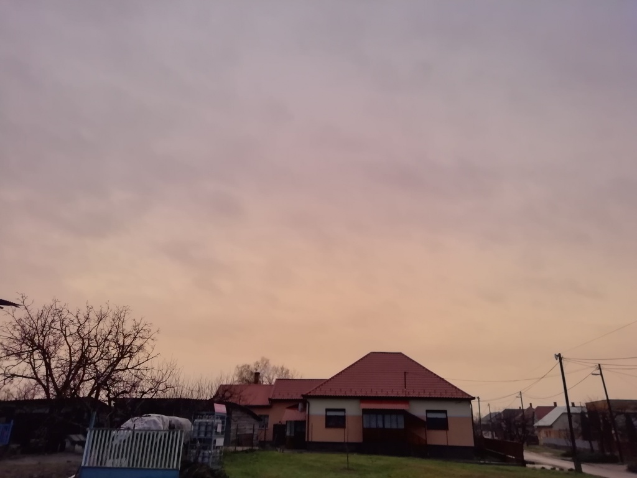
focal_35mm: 26
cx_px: 318
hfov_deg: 67.3
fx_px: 478
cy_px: 239
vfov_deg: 53.1
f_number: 2.2
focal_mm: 3.21
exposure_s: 1/33.3
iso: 125
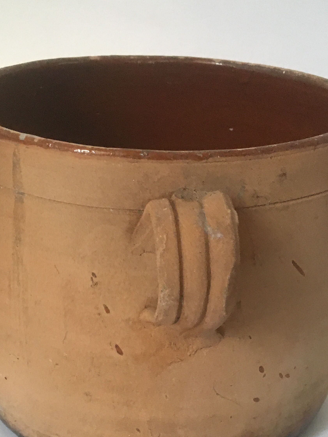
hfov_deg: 28.0
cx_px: 136
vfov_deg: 36.2
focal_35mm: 52
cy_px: 316
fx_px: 657
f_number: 2.2
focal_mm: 4.15
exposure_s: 1/30
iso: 200
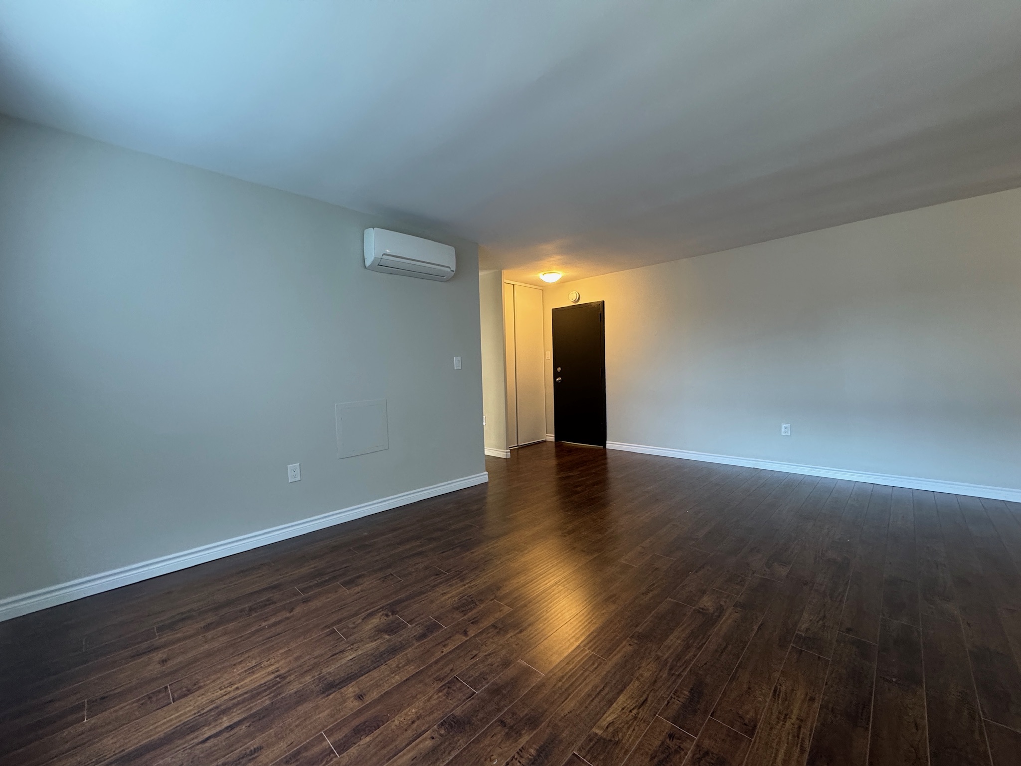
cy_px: 383
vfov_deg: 85.7
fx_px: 413
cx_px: 510
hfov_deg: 102.1
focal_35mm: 14
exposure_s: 1/60
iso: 250
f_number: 2.2
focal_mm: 2.22
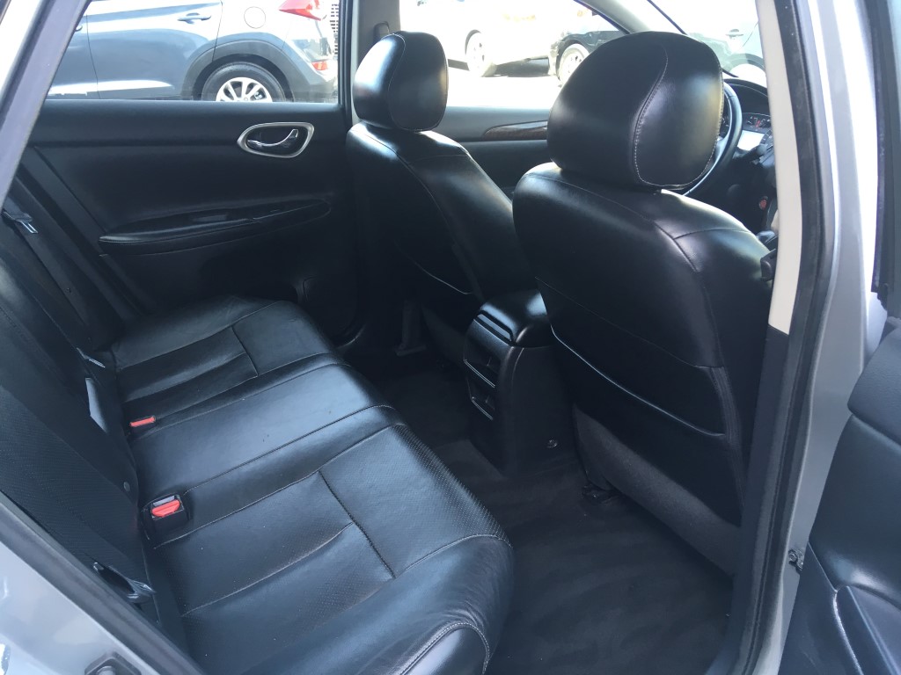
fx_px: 755
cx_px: 450
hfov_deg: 61.7
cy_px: 338
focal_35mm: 29
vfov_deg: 48.2
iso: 25
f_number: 2.2
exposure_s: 1/30
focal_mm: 4.15
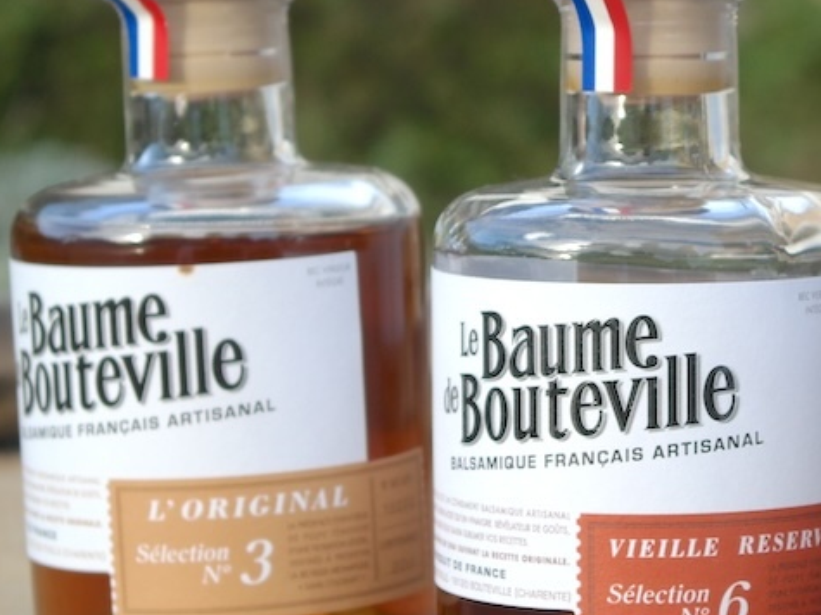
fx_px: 4434
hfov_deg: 10.5
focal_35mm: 187
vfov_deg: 7.9
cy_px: 235
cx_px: 697
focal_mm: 50
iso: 200
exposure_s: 1/160
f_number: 5.6
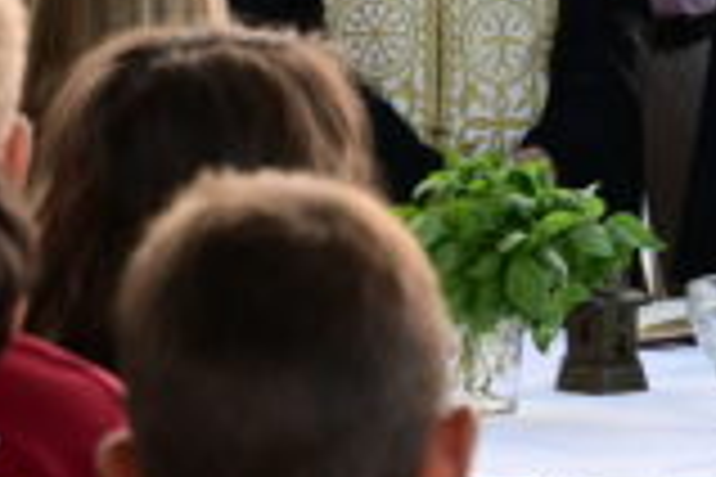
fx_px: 4992
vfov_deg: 5.5
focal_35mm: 251
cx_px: -261
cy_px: 36
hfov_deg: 8.1
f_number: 4.5
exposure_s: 1/500
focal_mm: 52
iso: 400
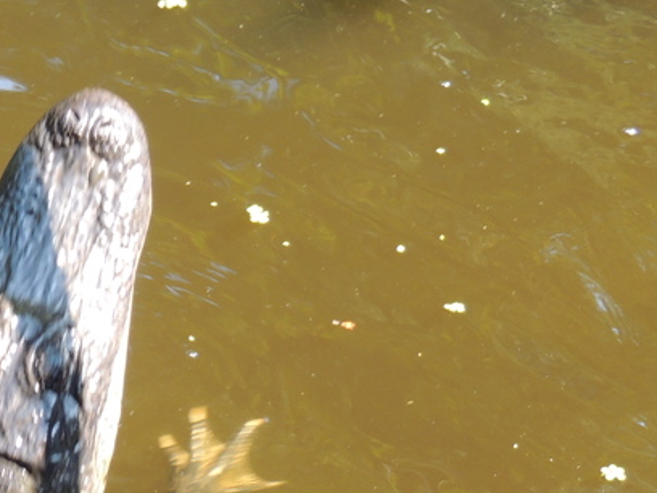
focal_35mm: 157
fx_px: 2980
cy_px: 206
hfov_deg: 12.2
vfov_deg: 9.5
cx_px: -201
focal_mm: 8.9
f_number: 3.6
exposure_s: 1/60
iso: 100
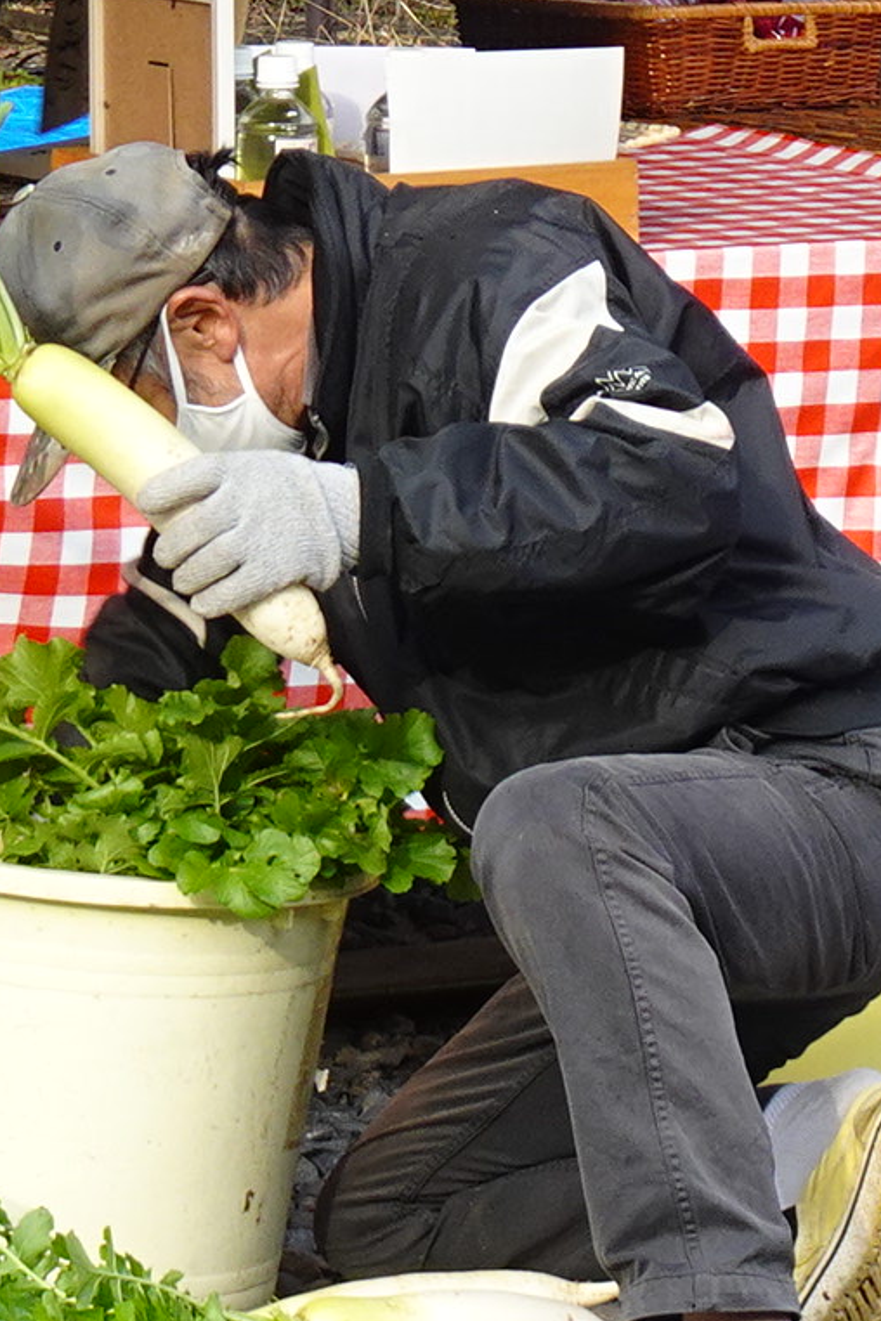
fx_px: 10388
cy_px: -2
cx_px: 480
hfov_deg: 4.9
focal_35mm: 283
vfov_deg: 7.2
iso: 80
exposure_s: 1/100
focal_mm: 12.66
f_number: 5
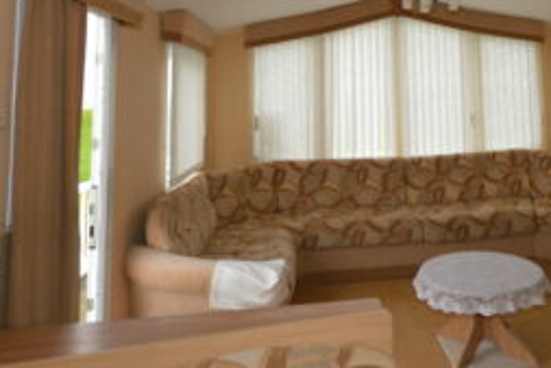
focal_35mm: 32
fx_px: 490
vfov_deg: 38.0
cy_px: 28
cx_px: 370
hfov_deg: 57.3
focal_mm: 10
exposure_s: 1/60
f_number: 4
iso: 450
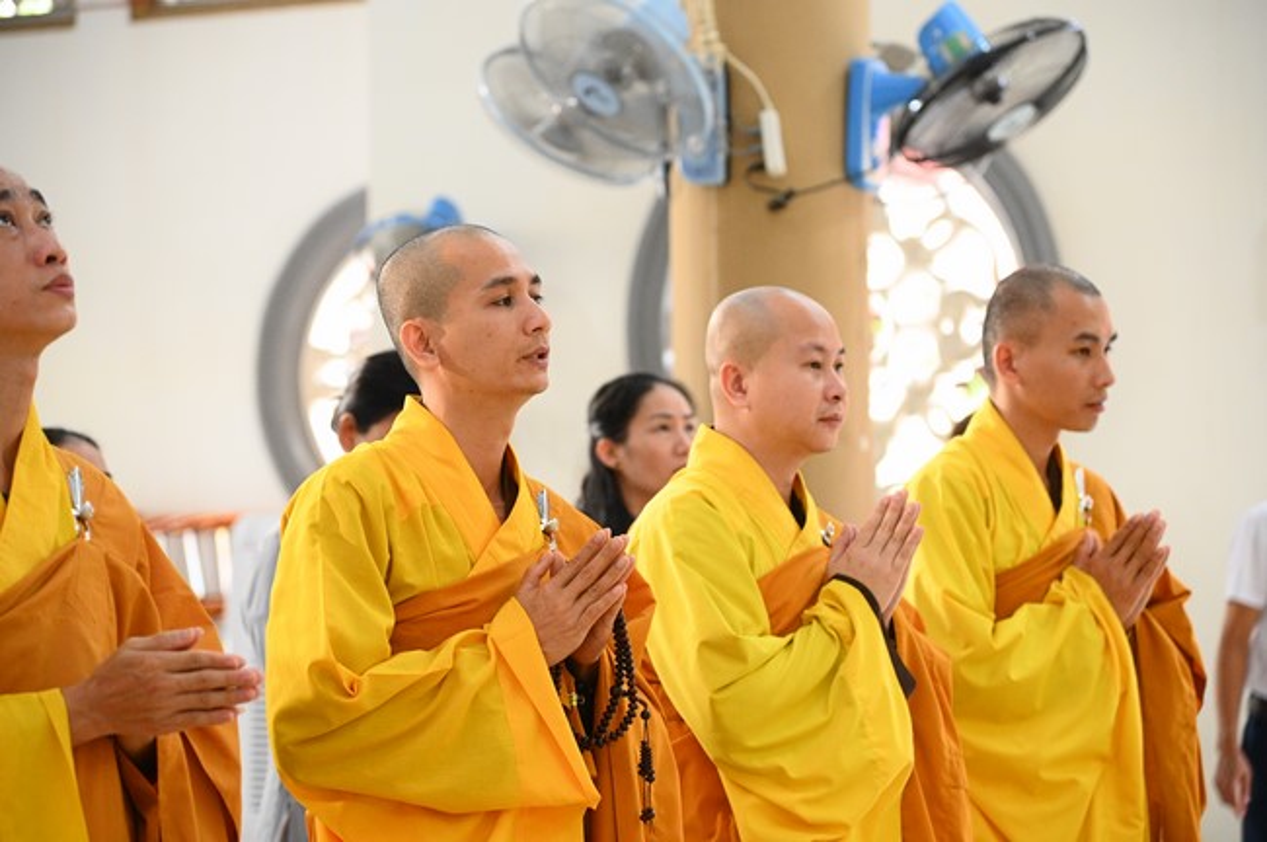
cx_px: 634
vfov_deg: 11.4
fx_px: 4219
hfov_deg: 17.1
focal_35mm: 120
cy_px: 421
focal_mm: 120
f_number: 4.5
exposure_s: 1/160
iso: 6400
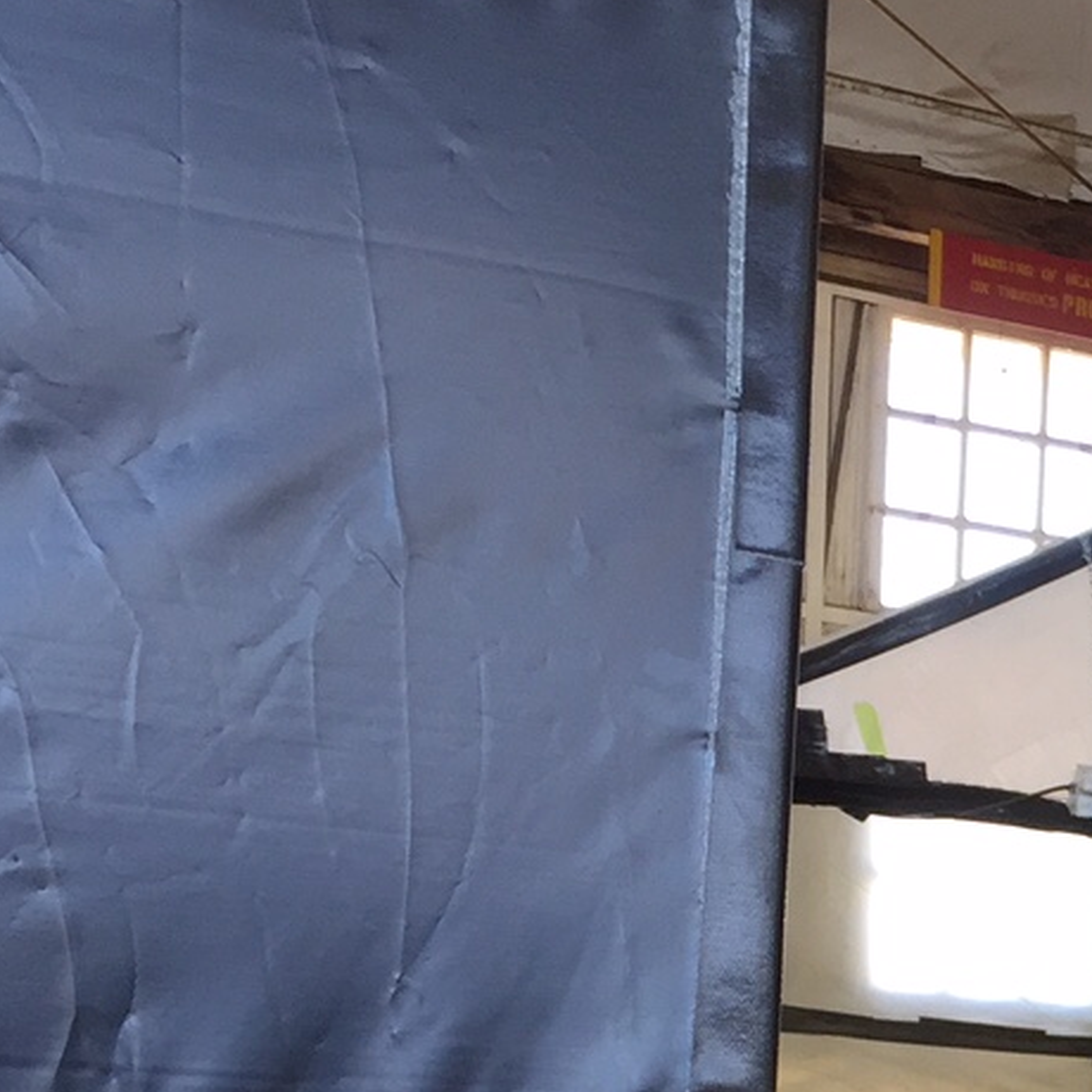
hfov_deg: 16.9
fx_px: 3248
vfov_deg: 18.3
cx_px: 1733
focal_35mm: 91
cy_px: 1237
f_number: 2.2
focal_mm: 4.15
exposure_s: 1/60
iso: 40
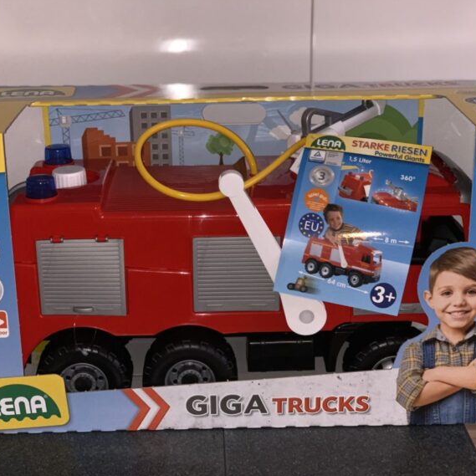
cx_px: 218
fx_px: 965
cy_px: 238
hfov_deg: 27.7
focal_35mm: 62
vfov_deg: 27.7
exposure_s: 1/35
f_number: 2.4
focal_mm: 6
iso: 125
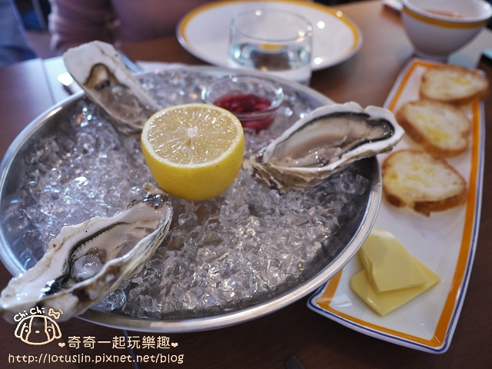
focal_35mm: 28
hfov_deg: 63.4
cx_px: 246
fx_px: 398
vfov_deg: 49.7
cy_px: 184
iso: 400
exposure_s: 1/50
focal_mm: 14
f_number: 2.5
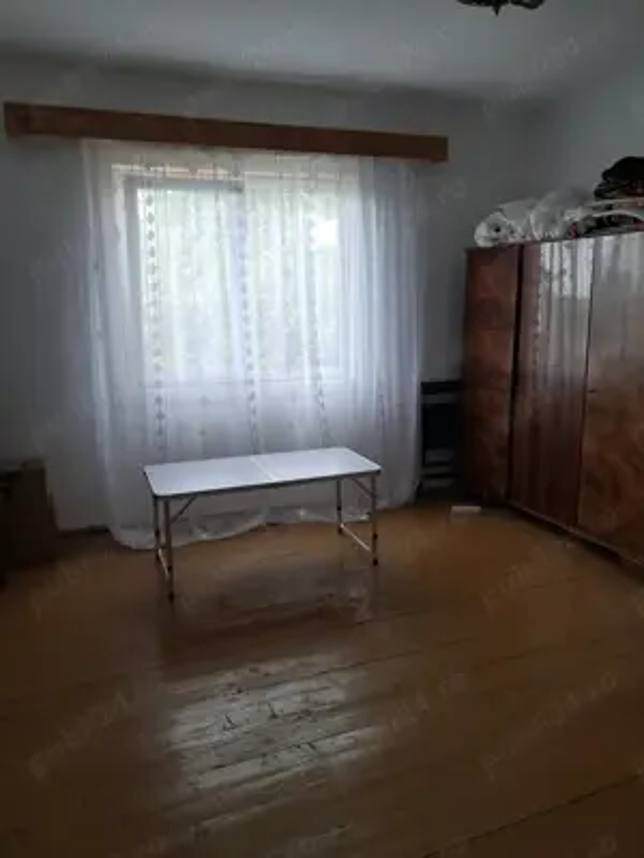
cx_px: 322
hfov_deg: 51.4
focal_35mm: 27
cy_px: 429
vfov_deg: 65.3
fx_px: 670
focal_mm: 4
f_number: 1.8
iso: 50
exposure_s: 1/50
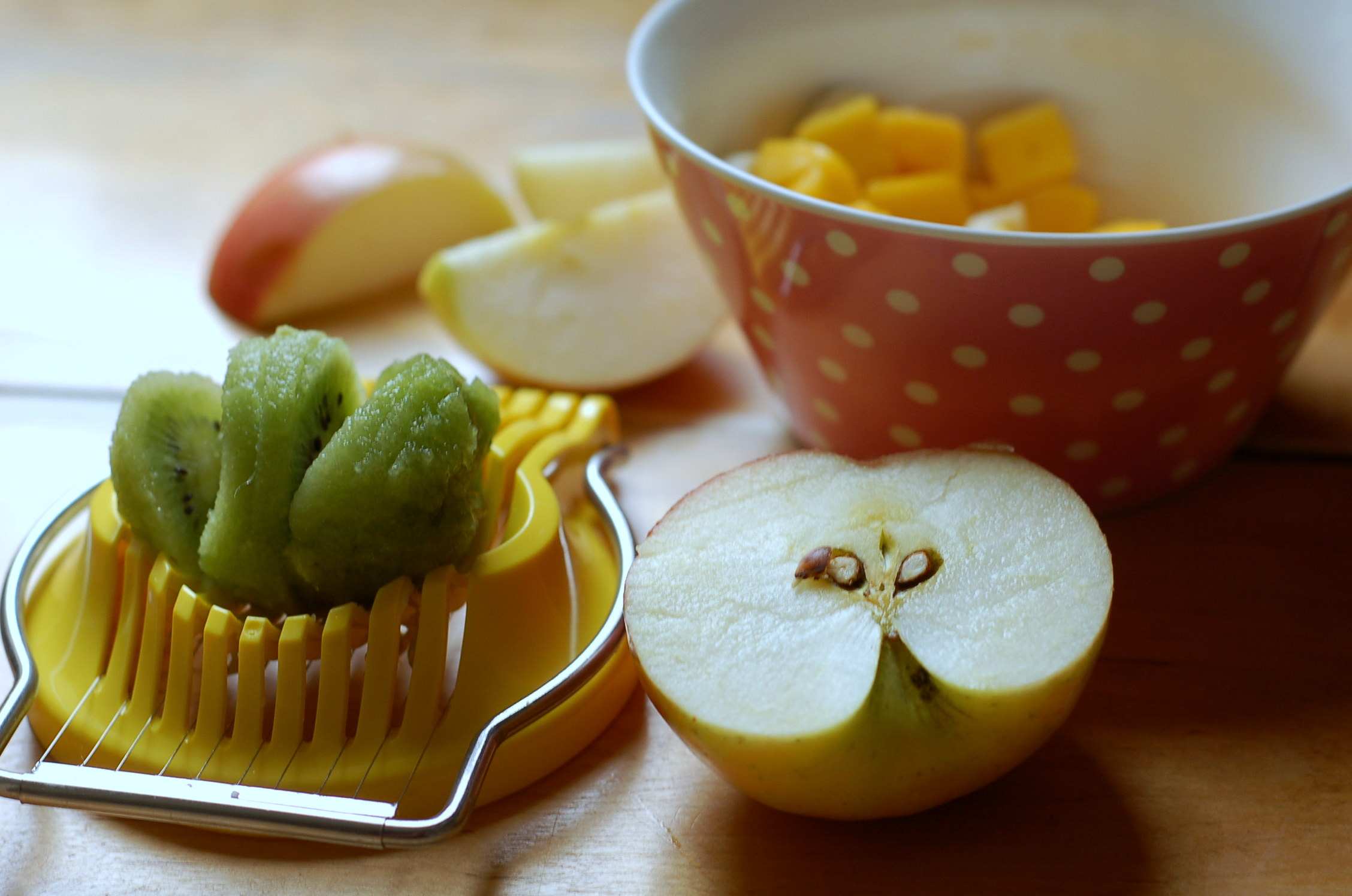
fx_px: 2812
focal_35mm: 75
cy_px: 448
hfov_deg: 27.0
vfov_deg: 18.1
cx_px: 676
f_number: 4.5
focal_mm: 50
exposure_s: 1/40
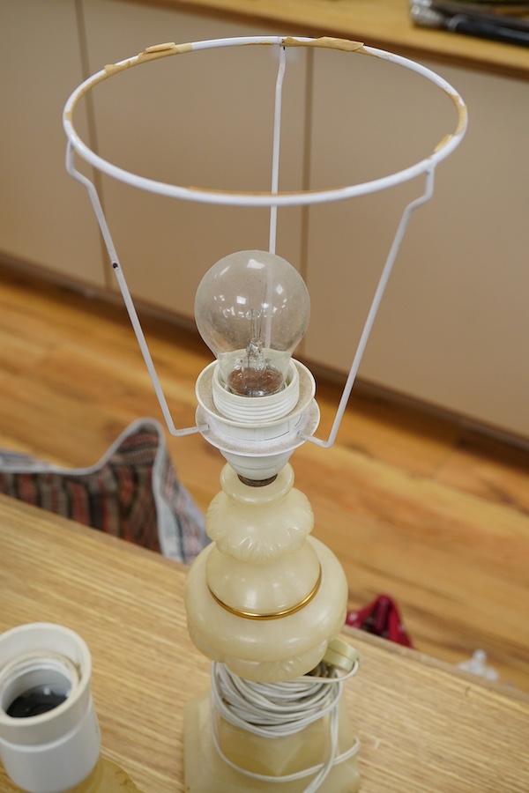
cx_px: 264
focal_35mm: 45
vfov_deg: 43.6
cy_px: 396
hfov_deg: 29.9
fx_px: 992
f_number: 9
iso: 1250
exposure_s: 1/125
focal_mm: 30
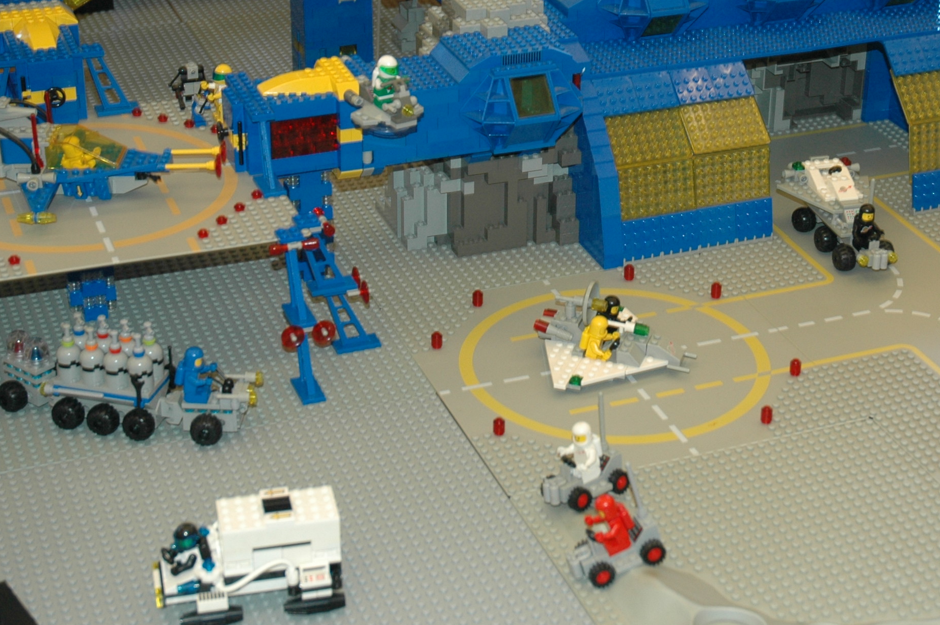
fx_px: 1978
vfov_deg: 17.9
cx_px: 577
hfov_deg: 26.7
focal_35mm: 76
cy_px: 196
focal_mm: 31
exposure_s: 1/60
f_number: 4
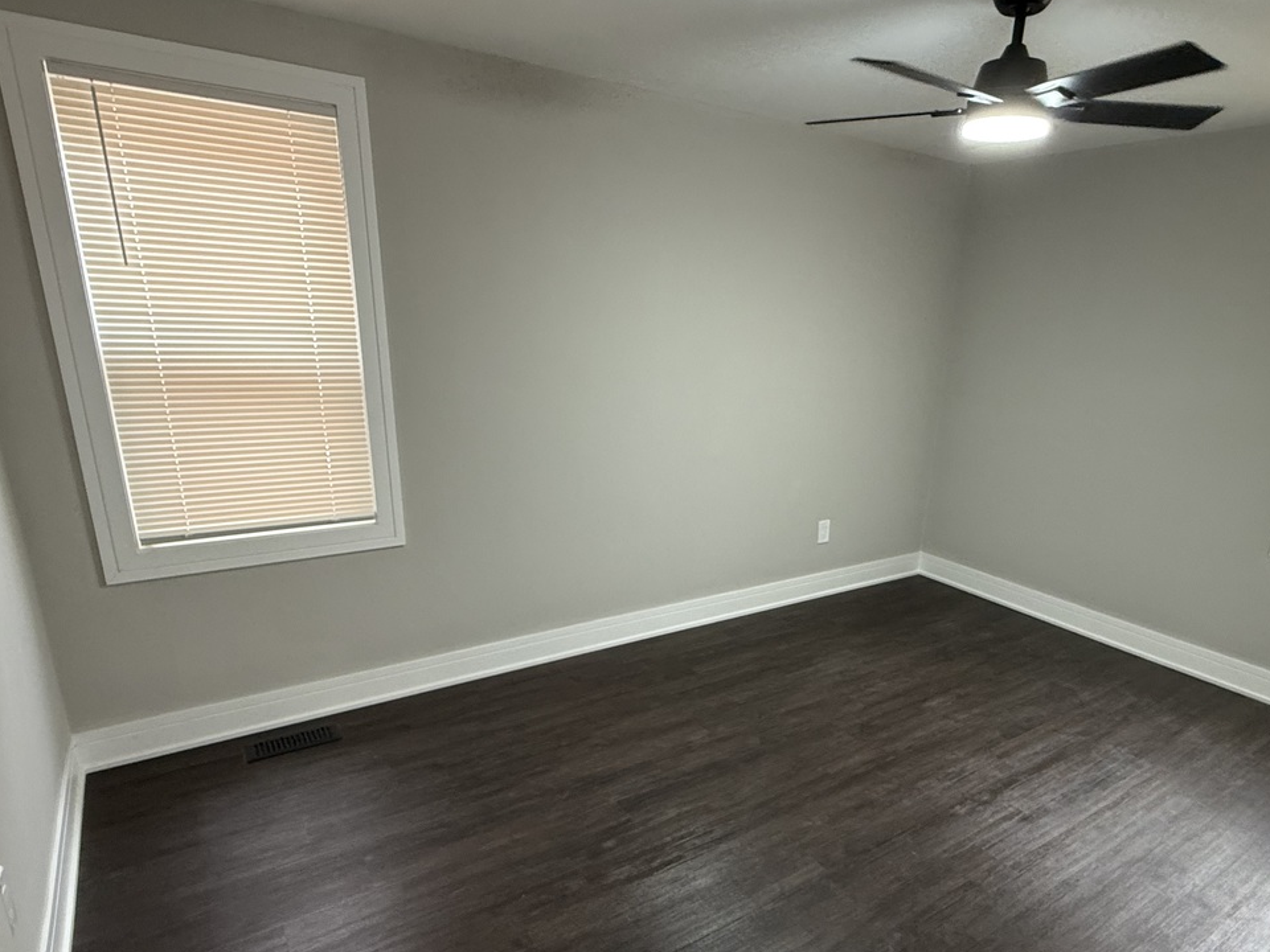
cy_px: 551
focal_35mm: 21
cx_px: 736
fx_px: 770
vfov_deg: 63.1
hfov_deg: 78.4
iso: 320
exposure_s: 1/60
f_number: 2.2
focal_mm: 2.22
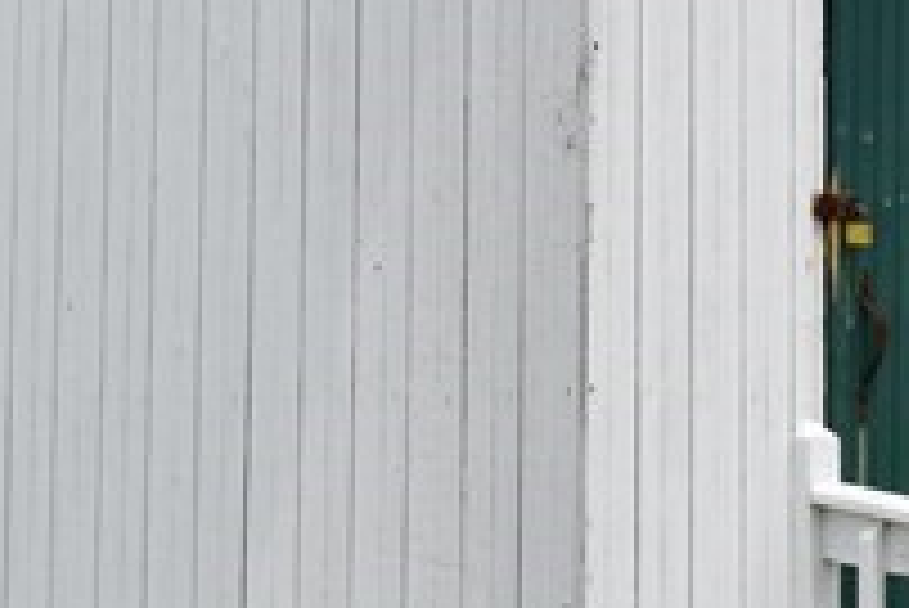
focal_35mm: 137
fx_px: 3462
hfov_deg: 14.9
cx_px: 639
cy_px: -133
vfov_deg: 9.9
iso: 180
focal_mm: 18
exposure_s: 1/500
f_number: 8
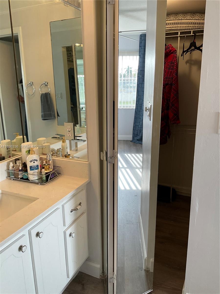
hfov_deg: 48.2
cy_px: 147
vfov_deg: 61.7
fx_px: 246
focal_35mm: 29
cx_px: 110
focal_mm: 3
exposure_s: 1/120
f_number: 1.8
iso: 40
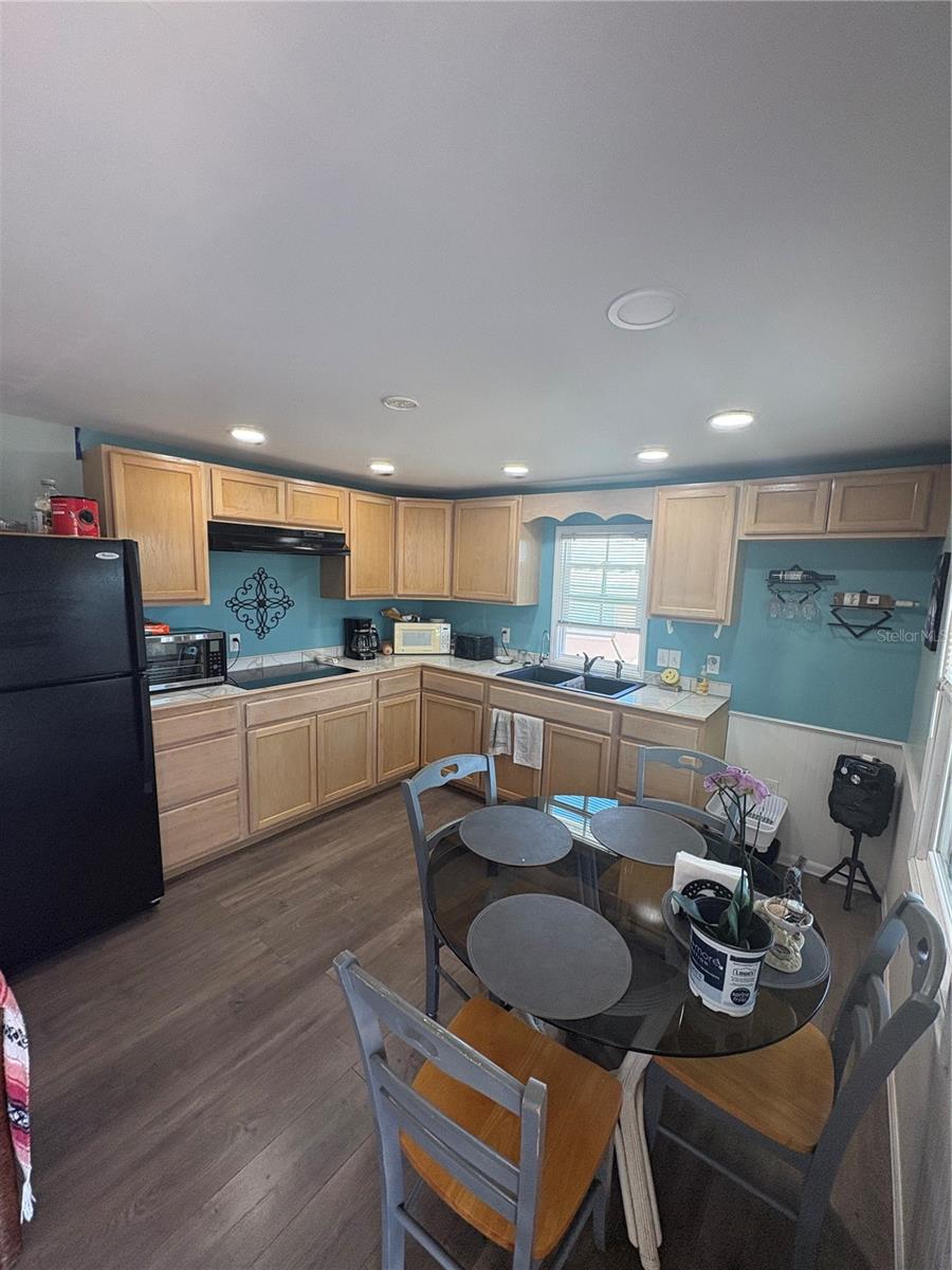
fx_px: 513
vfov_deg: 102.1
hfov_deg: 85.7
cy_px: 635
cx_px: 476
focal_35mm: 14
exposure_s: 1/120
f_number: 2.2
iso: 160
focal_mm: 2.22
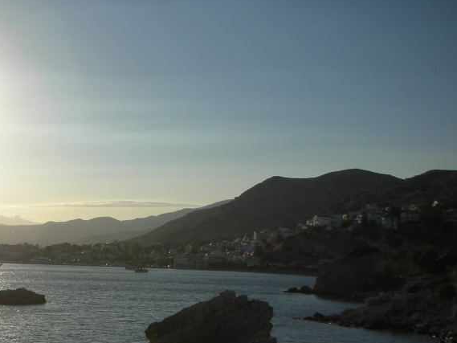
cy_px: 252
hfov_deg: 29.8
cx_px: 74
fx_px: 832
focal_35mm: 63
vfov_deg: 23.1
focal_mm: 5.8
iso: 50
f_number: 8.5
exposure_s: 1/329
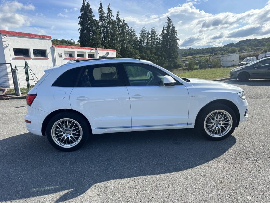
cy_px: 102
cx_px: 135
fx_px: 187
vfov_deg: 56.8
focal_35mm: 24
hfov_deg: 71.6
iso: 80
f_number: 1.78
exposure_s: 1/3597
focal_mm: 6.86
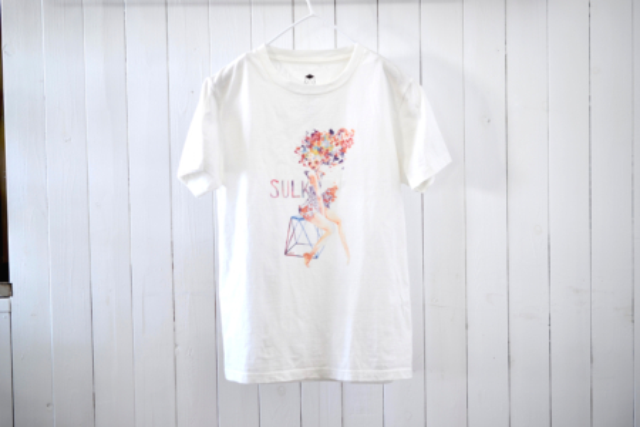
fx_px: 1067
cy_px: 214
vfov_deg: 22.6
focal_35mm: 60
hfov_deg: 33.4
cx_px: 320
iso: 100
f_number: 2.8
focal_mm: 40
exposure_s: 1/20
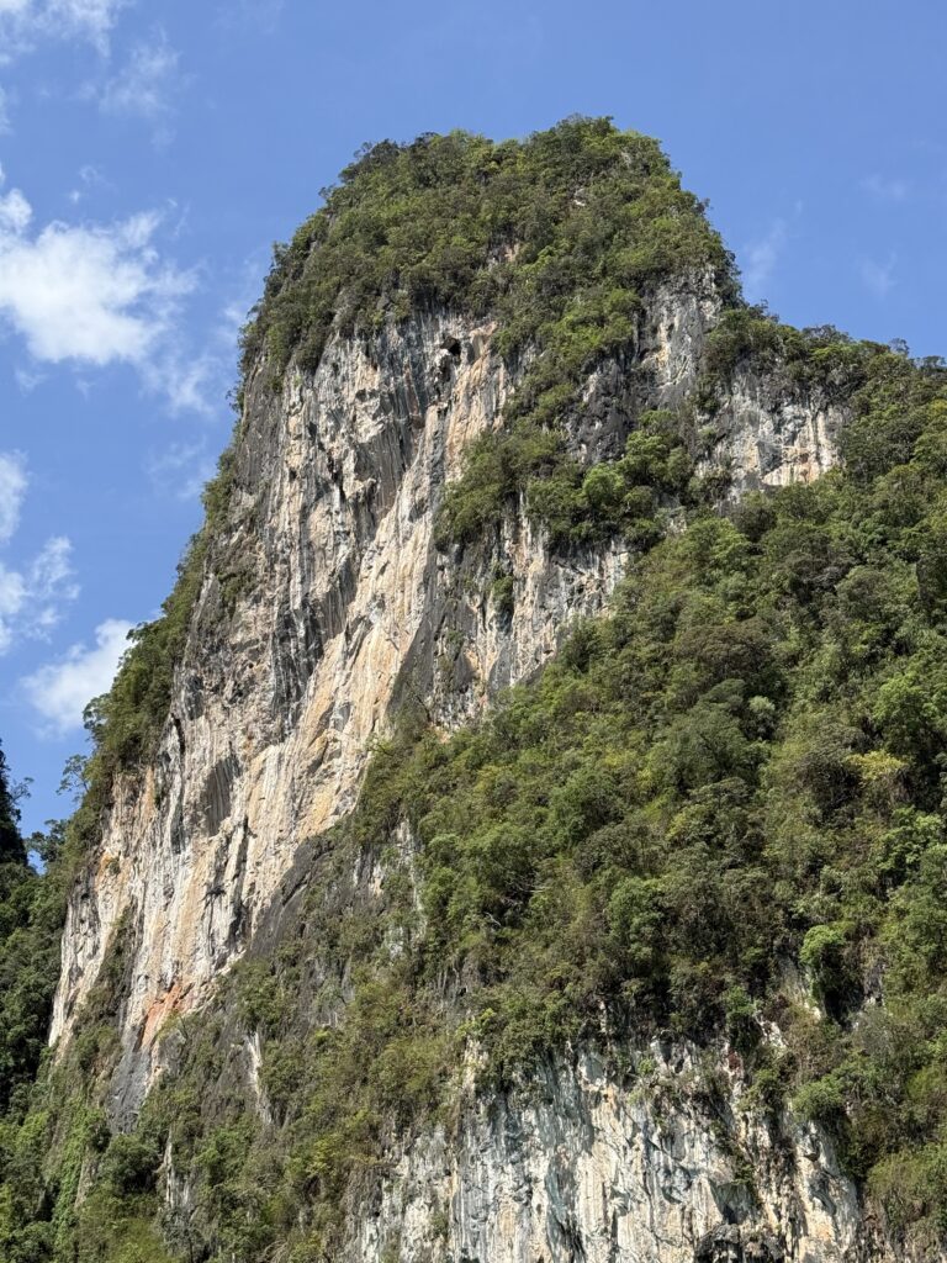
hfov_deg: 30.3
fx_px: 1751
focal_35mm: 48
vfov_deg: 39.7
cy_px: 632
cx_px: 474
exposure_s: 1/2976
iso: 64
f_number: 1.78
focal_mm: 6.76
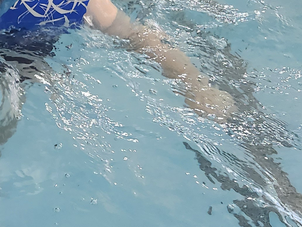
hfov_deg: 20.6
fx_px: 776
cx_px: -60
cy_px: 106
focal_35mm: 89
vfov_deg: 16.6
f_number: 1.8
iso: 500
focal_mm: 5.54
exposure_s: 1/120
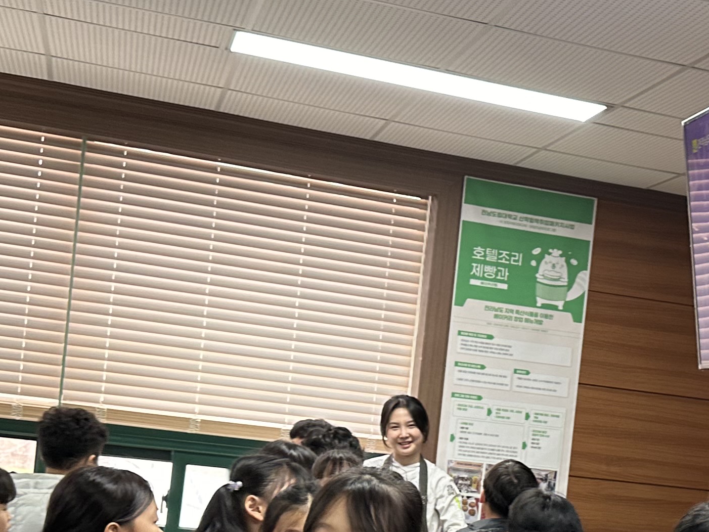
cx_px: 606
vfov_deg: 20.7
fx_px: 1413
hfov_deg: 27.4
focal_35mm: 69
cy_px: 513
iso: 125
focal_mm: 6.86
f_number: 1.78
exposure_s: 1/60
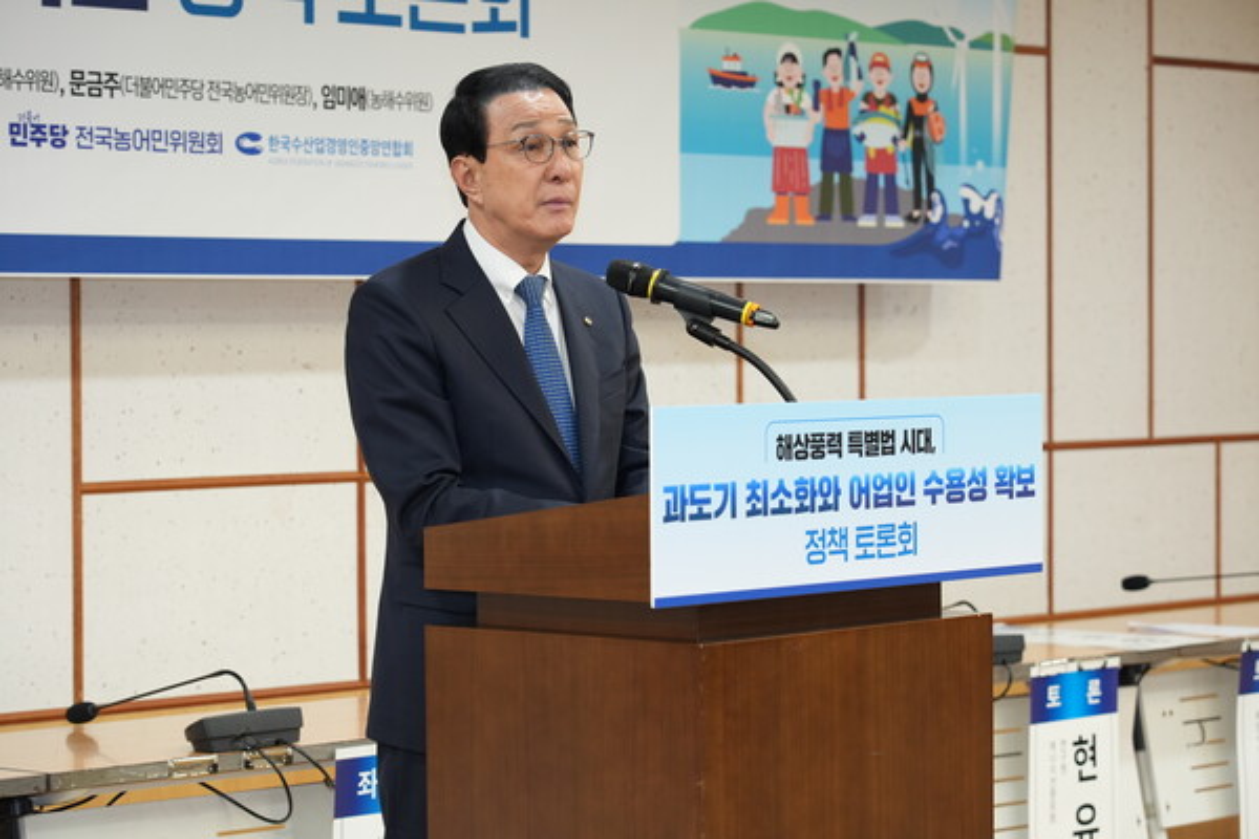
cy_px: 420
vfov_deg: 13.0
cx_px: 630
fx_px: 3672
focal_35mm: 105
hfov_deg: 19.5
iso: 1250
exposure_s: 1/160
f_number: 5
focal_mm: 105
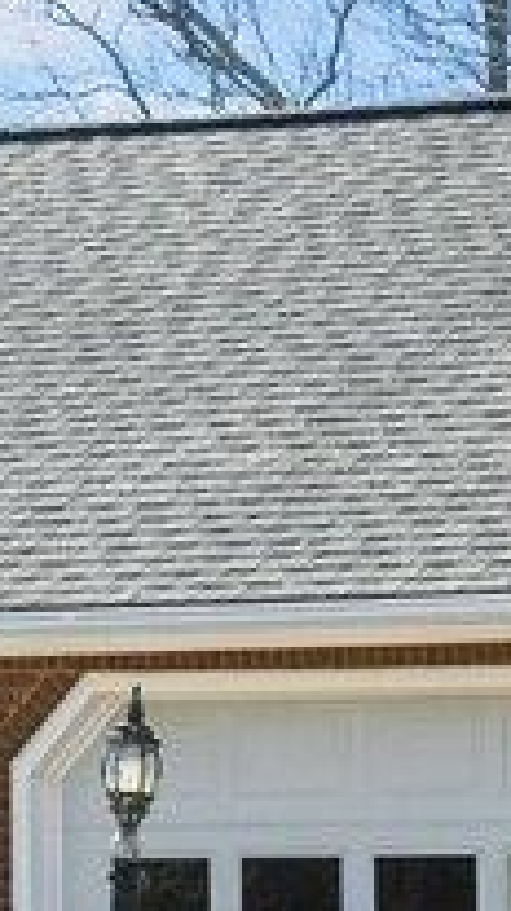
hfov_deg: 4.8
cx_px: 1062
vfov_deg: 8.6
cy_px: 940
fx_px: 6015
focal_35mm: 249
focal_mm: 24
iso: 400
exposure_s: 1/500
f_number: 9
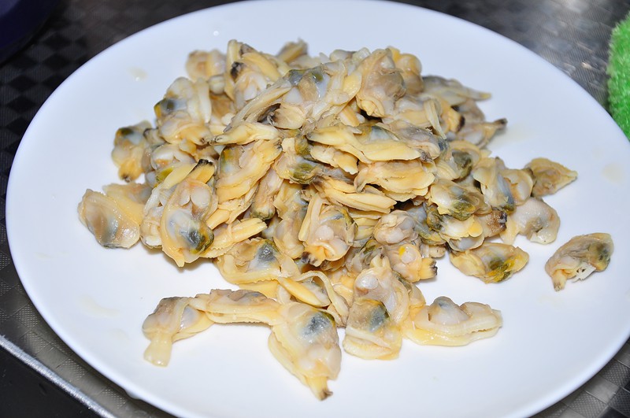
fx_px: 1625
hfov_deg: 21.9
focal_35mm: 93
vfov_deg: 14.7
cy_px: 209
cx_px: 315
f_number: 5.6
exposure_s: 1/125
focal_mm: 62
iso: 400
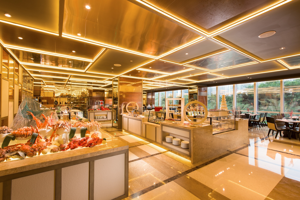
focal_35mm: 16
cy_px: 100
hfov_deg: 96.7
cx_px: 150
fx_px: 133
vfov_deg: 73.8
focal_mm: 16
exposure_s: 1/1.67
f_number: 9
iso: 200
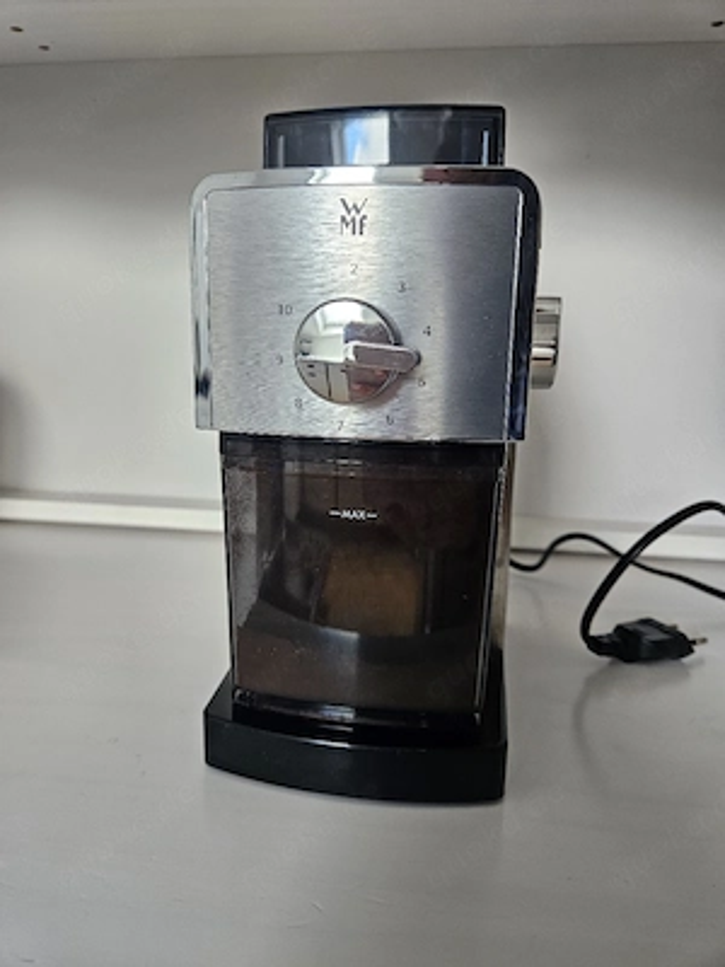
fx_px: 642
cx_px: 362
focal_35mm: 23
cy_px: 484
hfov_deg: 58.9
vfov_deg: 73.9
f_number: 1.8
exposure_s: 1/100
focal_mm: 5.4
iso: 125
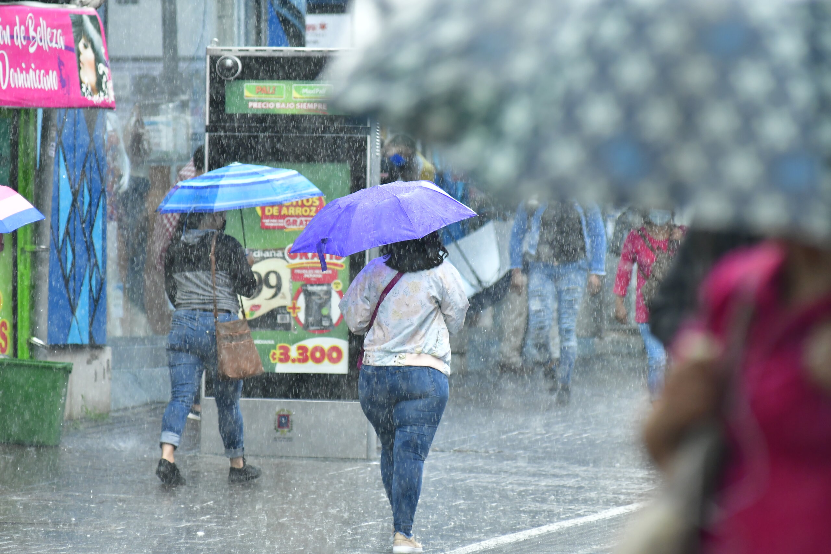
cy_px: 277
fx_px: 6925
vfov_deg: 4.6
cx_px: 416
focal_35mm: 300
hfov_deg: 6.9
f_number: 5
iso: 1600
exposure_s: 1/400
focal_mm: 200
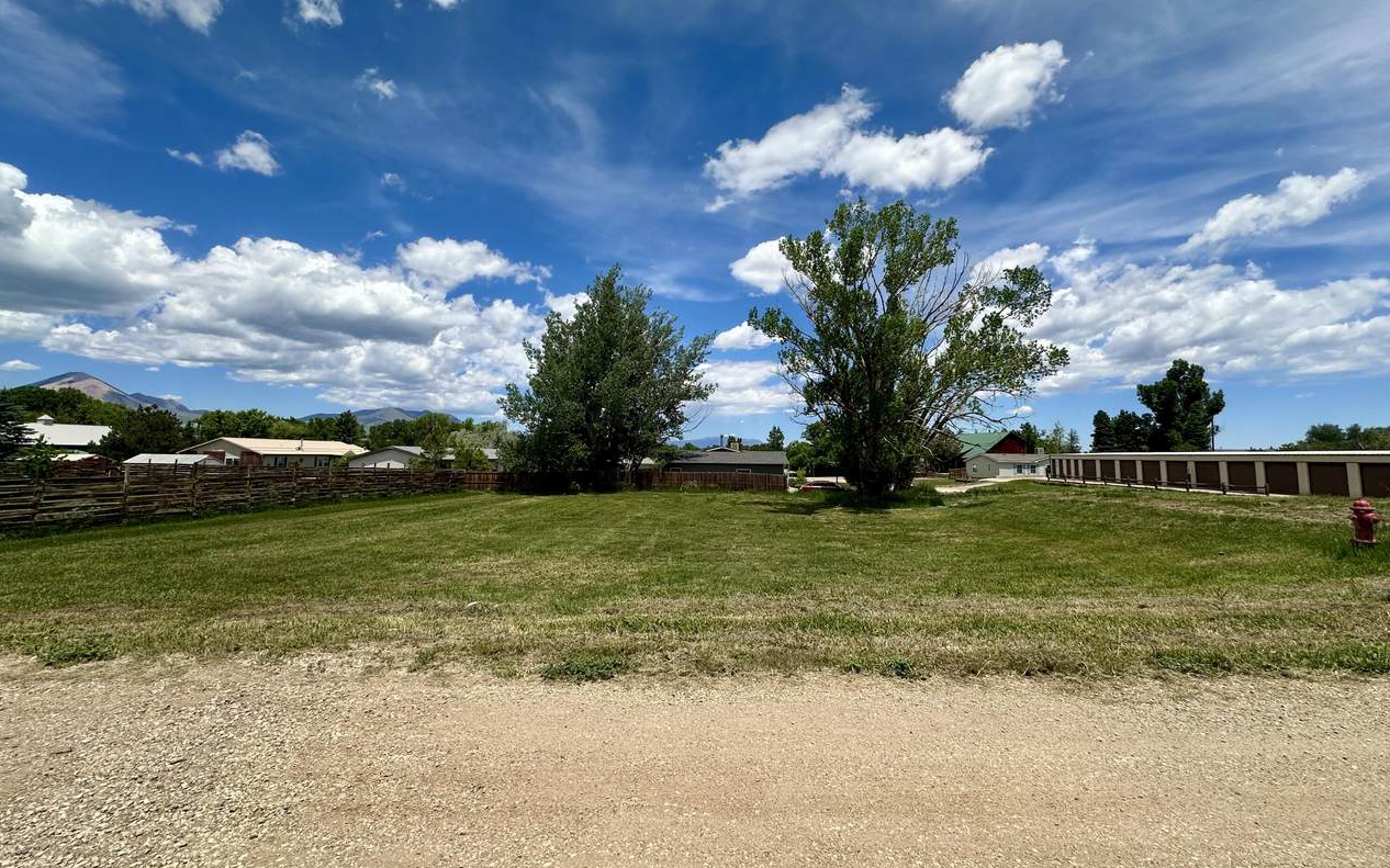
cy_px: 398
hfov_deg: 101.5
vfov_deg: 74.6
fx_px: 568
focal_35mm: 15
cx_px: 692
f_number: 2.2
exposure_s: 1/2451
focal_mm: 2.22
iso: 50
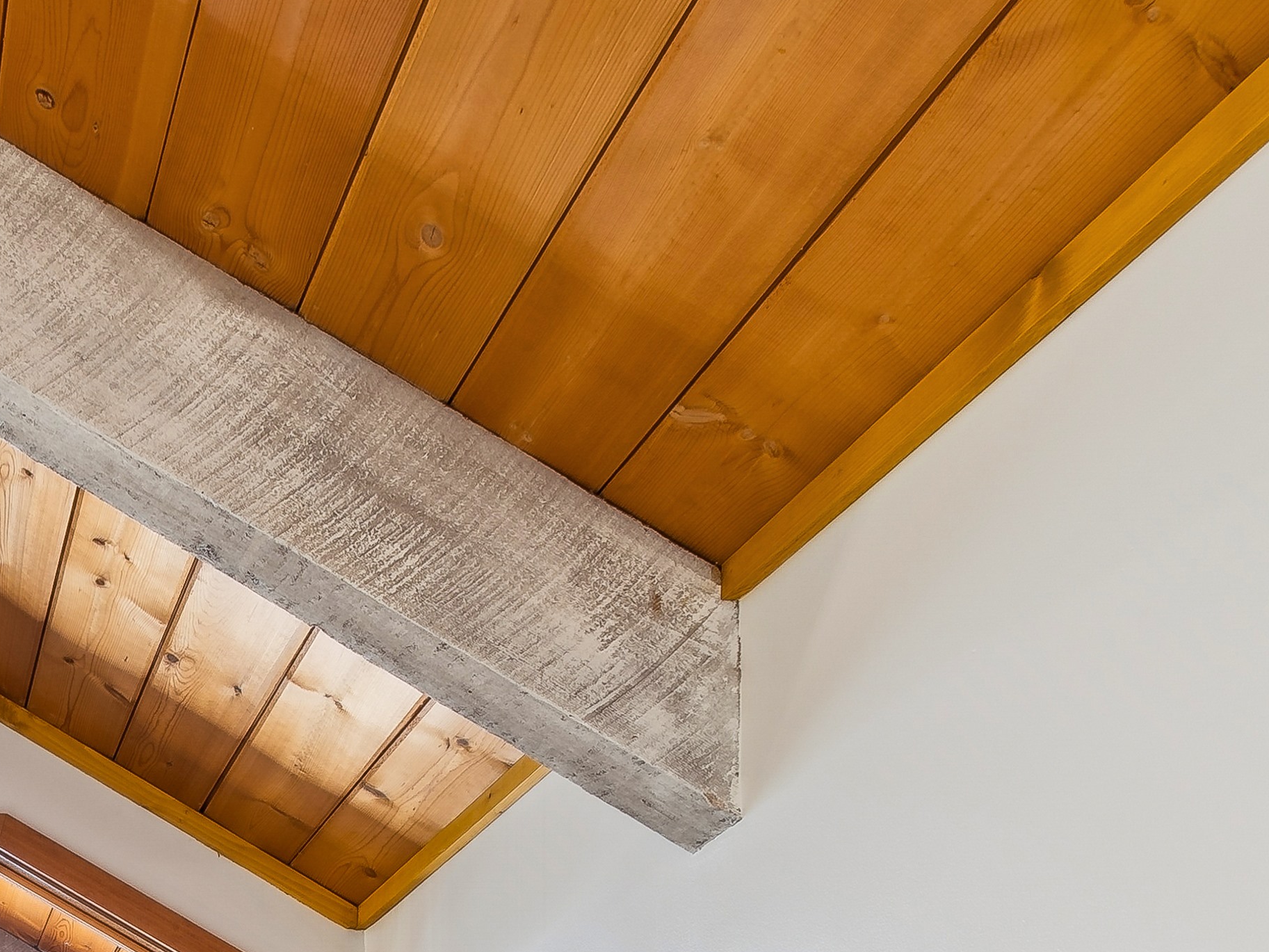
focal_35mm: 44
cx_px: -99
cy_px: 1263
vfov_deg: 27.1
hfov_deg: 36.8
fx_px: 1613
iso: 100
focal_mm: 10
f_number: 6.3
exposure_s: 1/2
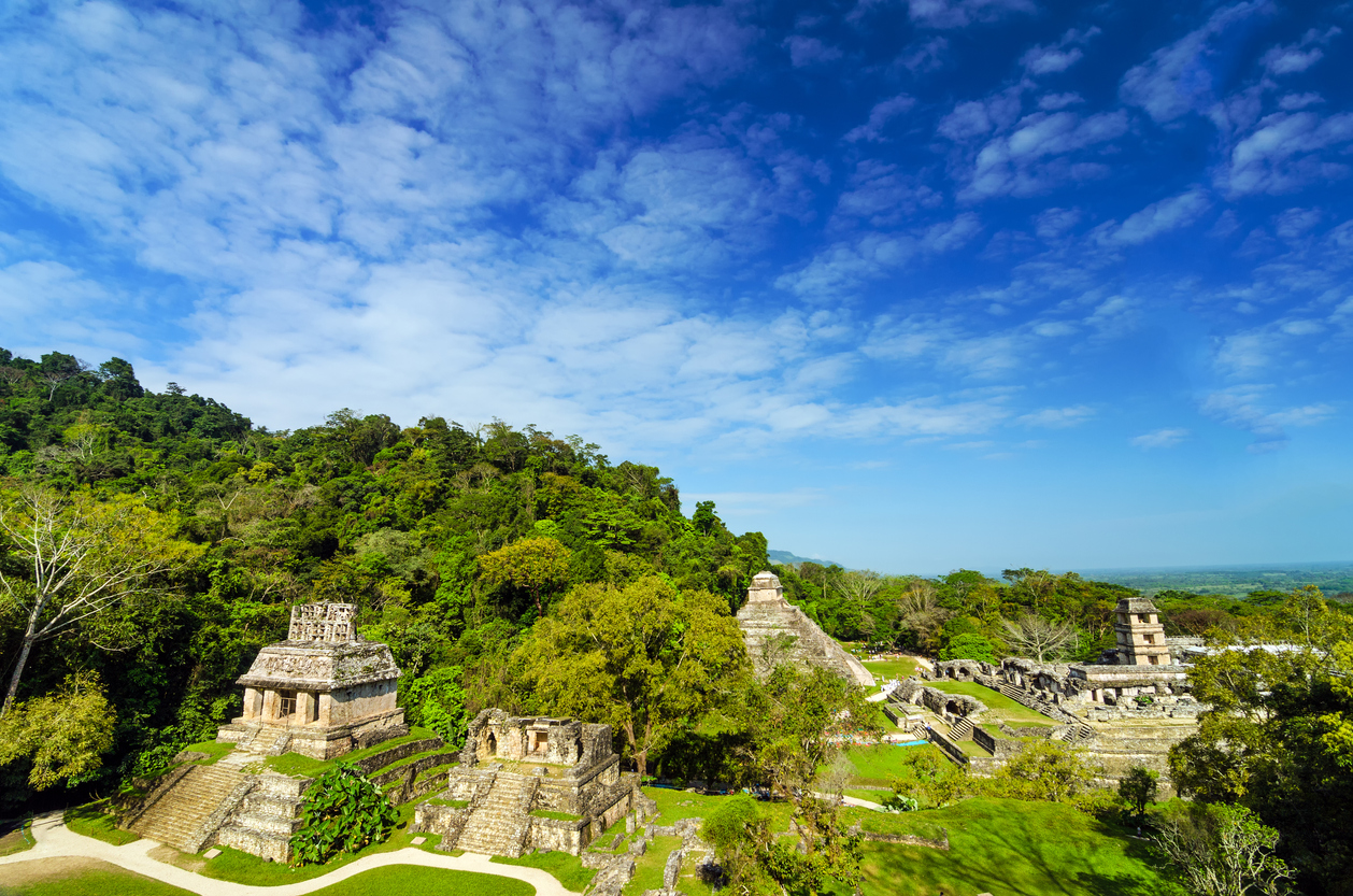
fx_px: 619
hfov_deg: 95.1
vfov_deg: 71.8
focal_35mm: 16
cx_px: 676
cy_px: 448
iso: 200
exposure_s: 1/125
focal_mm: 11
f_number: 8
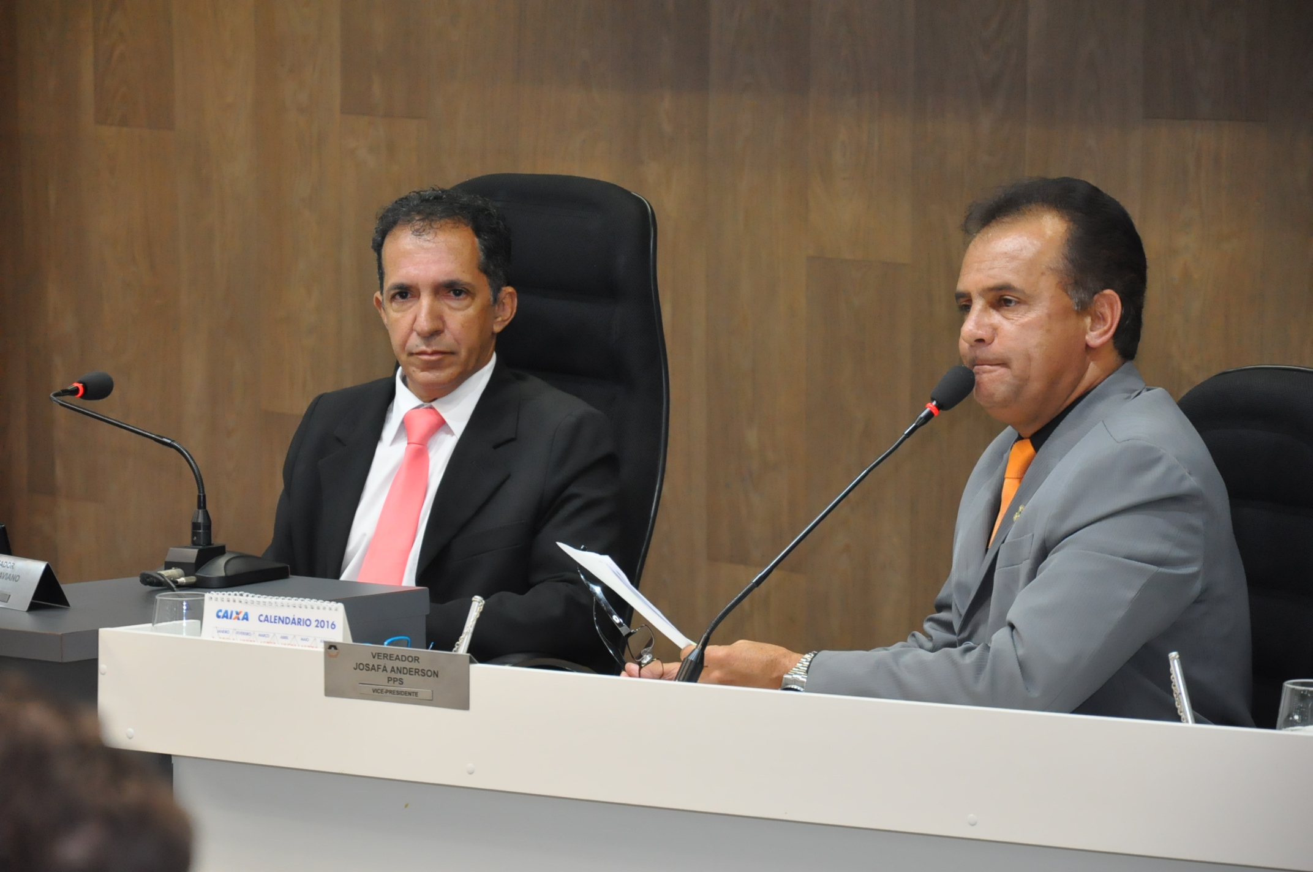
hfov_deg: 13.1
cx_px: 656
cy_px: 436
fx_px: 5737
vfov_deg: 8.7
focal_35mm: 158
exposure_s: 1/80
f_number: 5.6
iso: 2000
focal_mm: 105
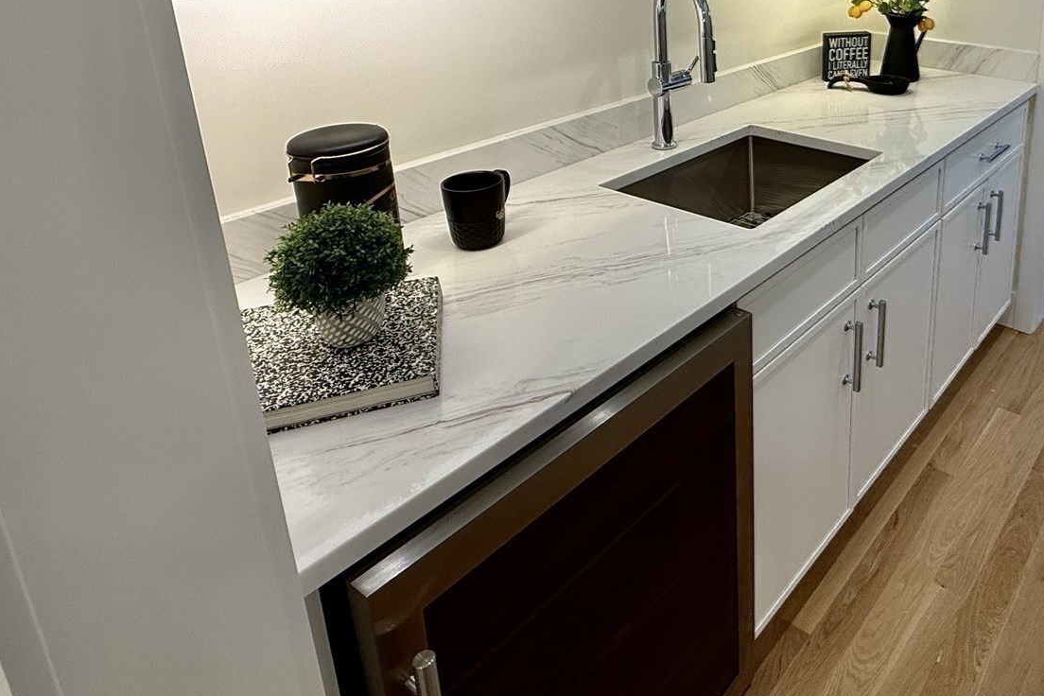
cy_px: 109
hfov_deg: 61.4
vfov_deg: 44.8
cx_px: 845
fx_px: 783
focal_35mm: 27
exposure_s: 1/120
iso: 100
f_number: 2.2
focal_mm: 2.22
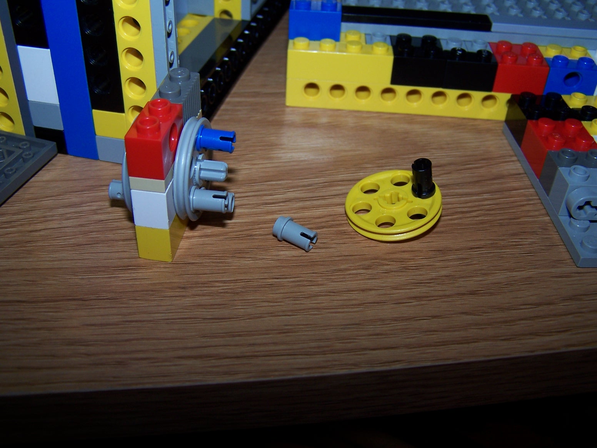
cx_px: 298
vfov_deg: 37.7
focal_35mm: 38
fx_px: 655
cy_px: 224
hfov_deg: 49.0
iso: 80
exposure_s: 1/60
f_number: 2.8
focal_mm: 6.3
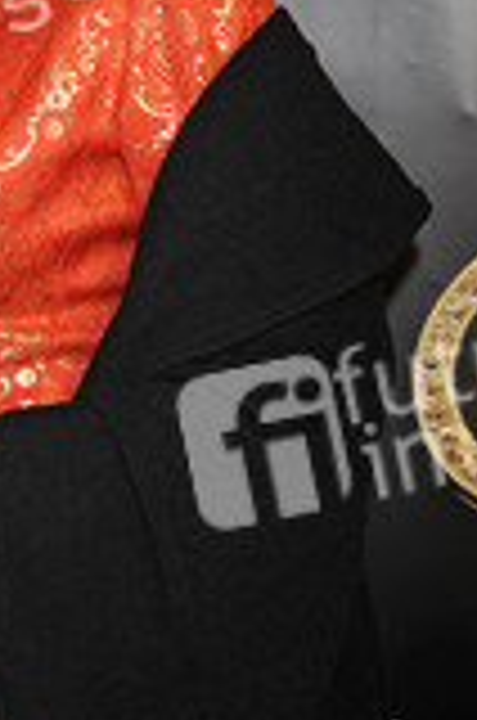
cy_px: 198
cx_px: 0
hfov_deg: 11.3
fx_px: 2395
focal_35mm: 120
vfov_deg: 17.0
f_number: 5.6
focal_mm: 48
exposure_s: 1/100
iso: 500
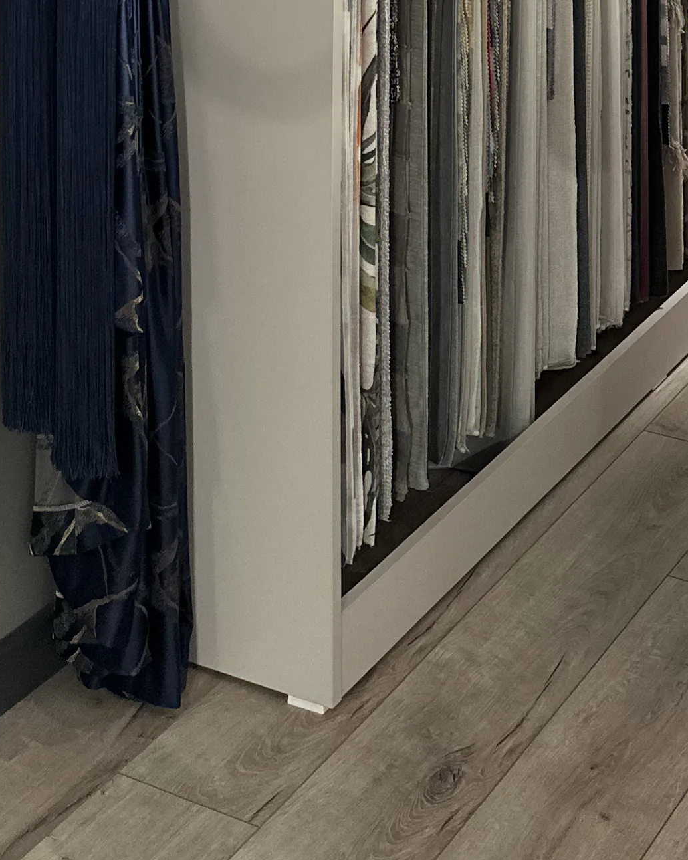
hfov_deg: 20.2
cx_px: 708
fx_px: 1858
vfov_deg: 21.8
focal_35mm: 73
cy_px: -425
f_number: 1.78
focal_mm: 6.86
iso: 125
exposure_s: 1/100
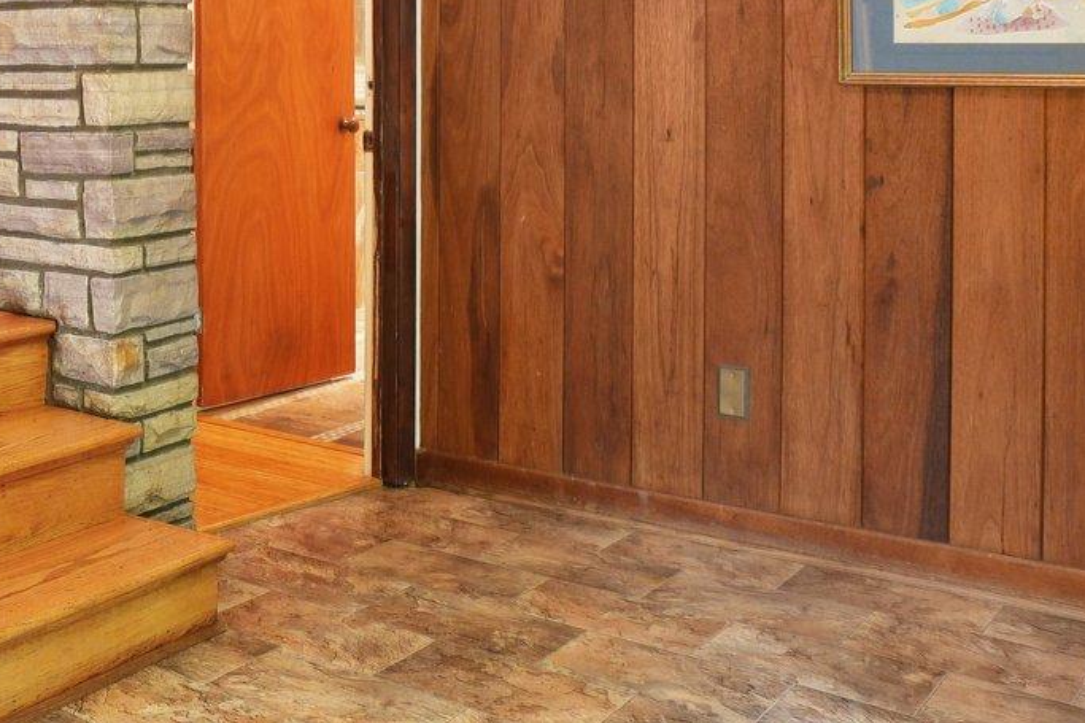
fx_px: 1356
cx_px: 76
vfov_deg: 28.5
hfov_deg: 39.9
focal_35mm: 45
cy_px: 55
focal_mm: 10
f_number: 7.1
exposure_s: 1/1.25
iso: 100
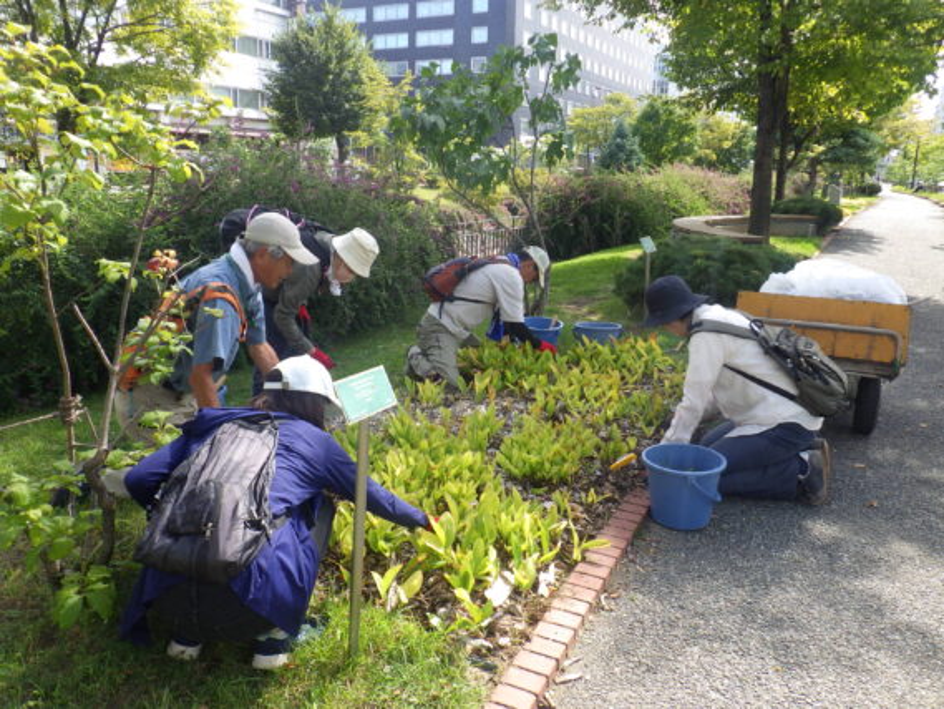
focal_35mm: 28
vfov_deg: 49.8
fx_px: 764
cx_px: 472
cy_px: 354
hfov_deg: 63.4
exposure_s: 1/250
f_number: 4.2
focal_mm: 5
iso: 125
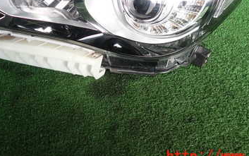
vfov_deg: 27.3
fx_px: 306
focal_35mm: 45
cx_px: 114
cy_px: 7
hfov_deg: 44.3
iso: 100
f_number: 2
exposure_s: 1/60
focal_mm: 4.5
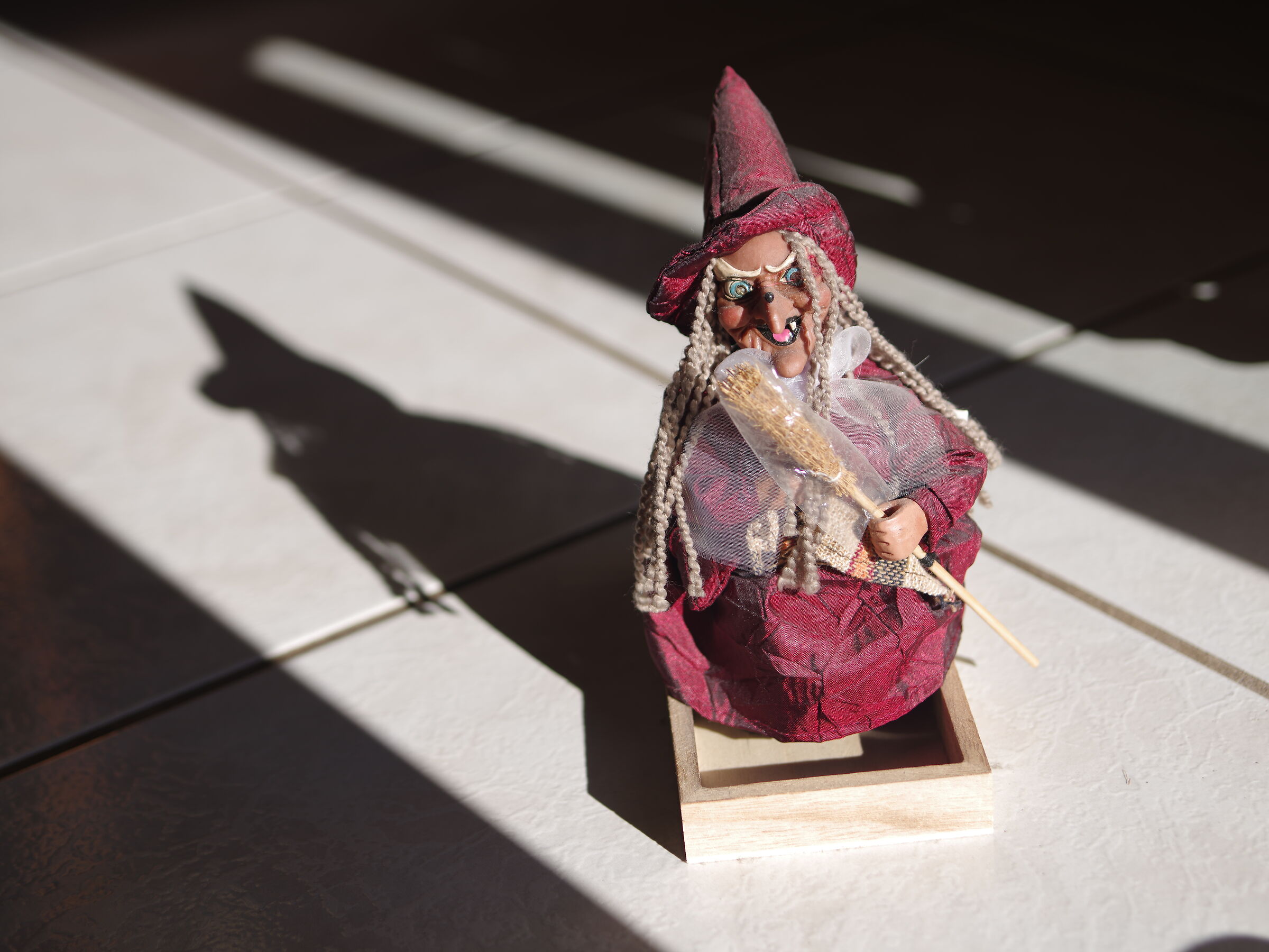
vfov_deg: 22.3
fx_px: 2420
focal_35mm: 66
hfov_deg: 29.4
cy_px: 476
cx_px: 634
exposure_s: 1/400
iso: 100
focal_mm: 85
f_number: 5.6
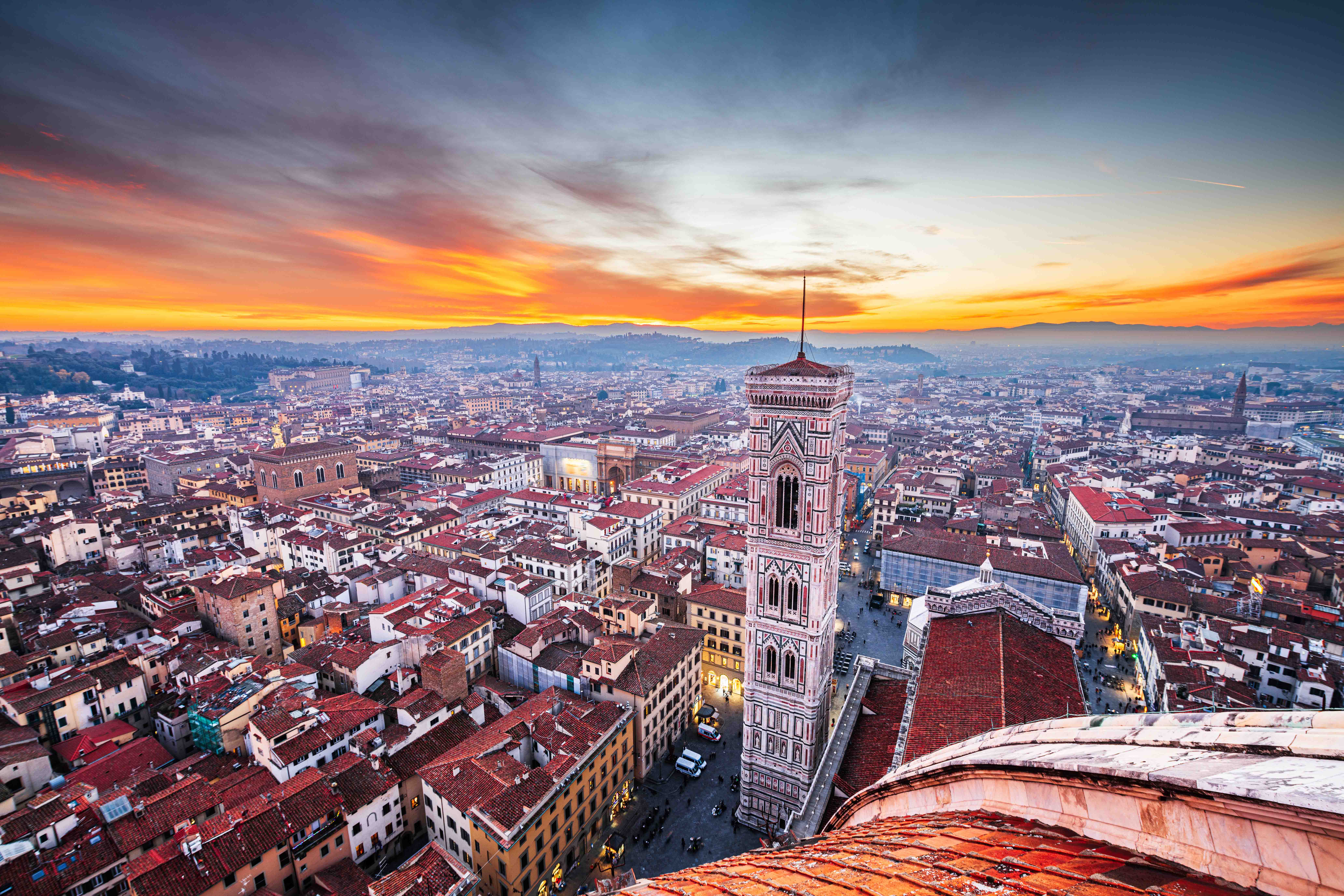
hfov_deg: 96.7
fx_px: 597
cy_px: 448
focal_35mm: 16
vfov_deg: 73.7
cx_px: 672
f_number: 8
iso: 64
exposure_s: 1/1.25
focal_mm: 16
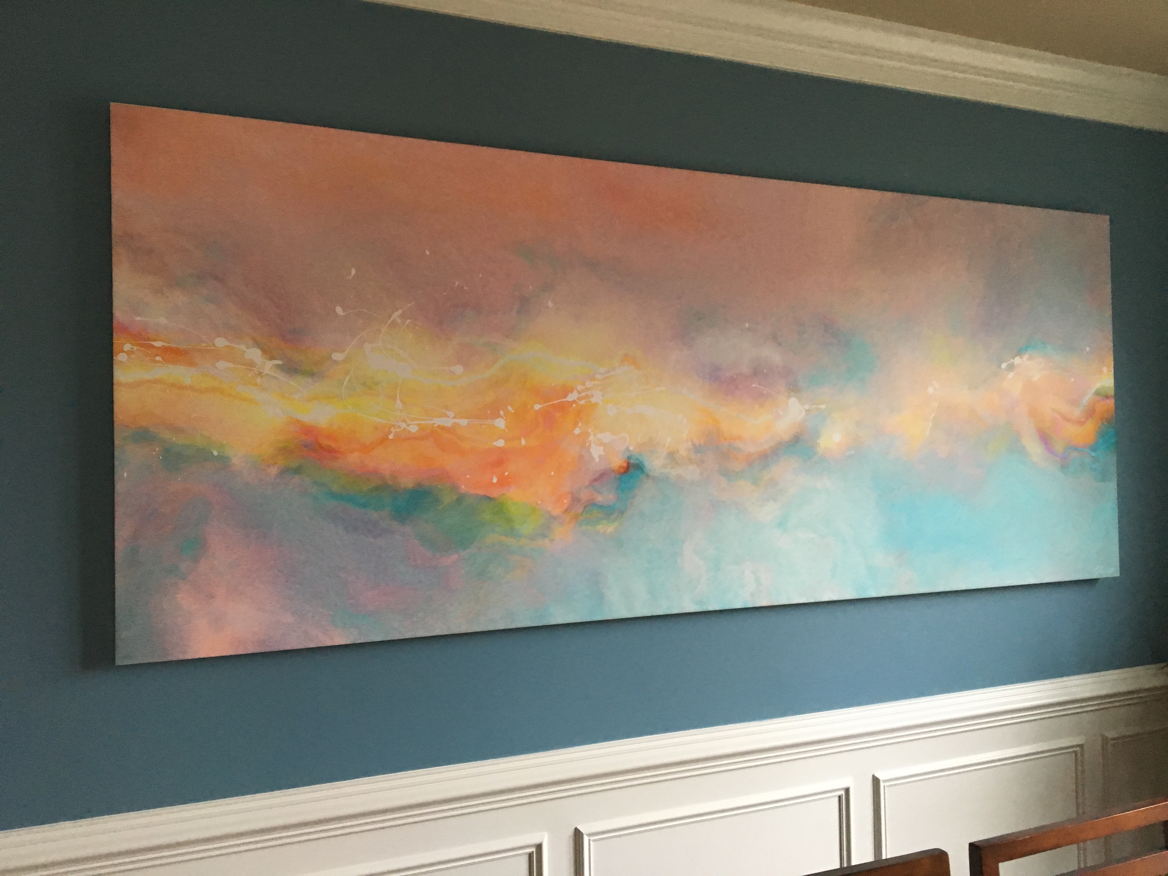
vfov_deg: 48.2
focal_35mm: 29
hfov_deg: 61.7
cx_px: 584
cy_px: 438
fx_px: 979
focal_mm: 4.15
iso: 160
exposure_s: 1/30
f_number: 2.2
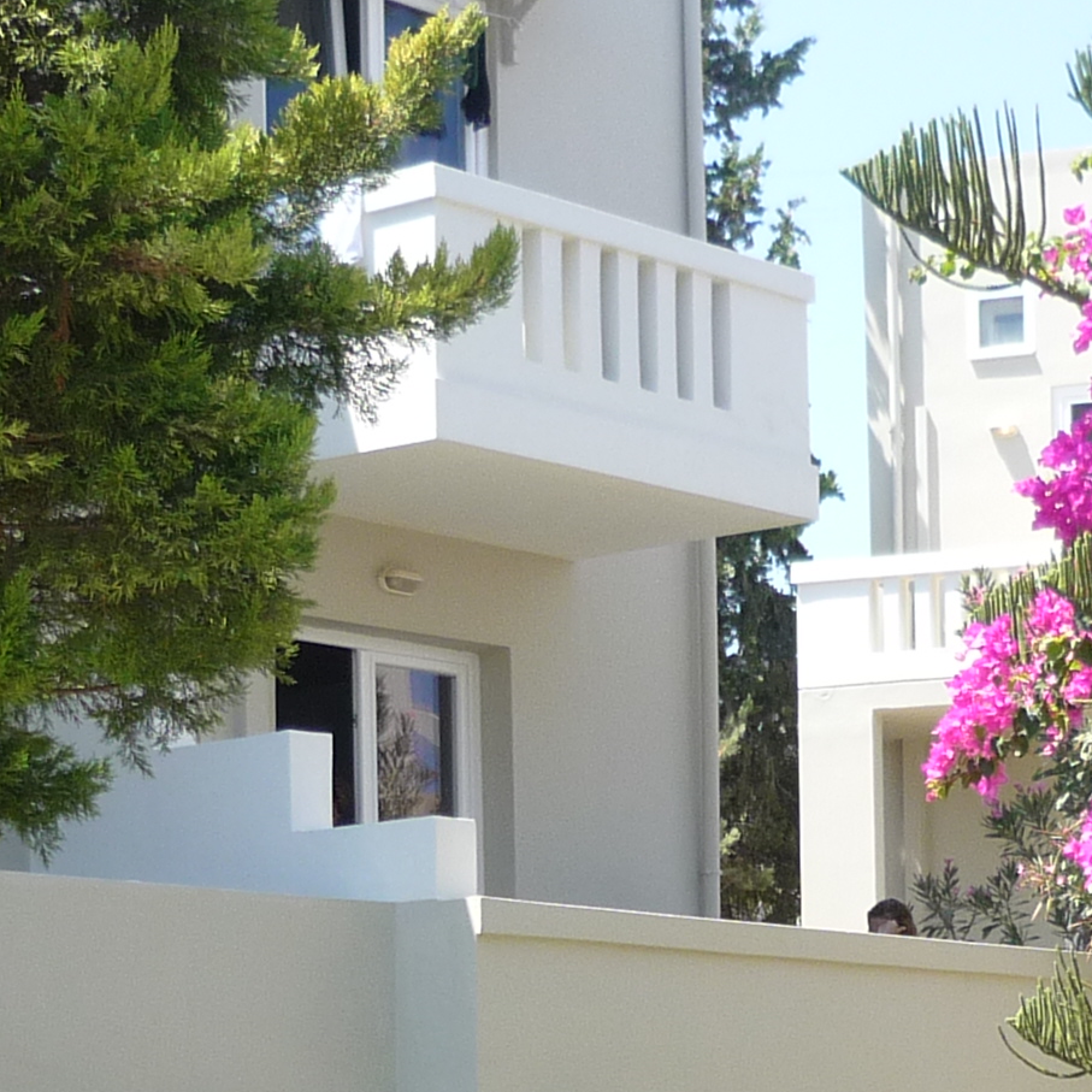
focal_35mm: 105
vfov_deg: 16.0
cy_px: 1274
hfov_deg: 16.6
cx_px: 665
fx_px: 3747
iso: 100
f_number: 2.8
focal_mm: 5.5
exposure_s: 1/500
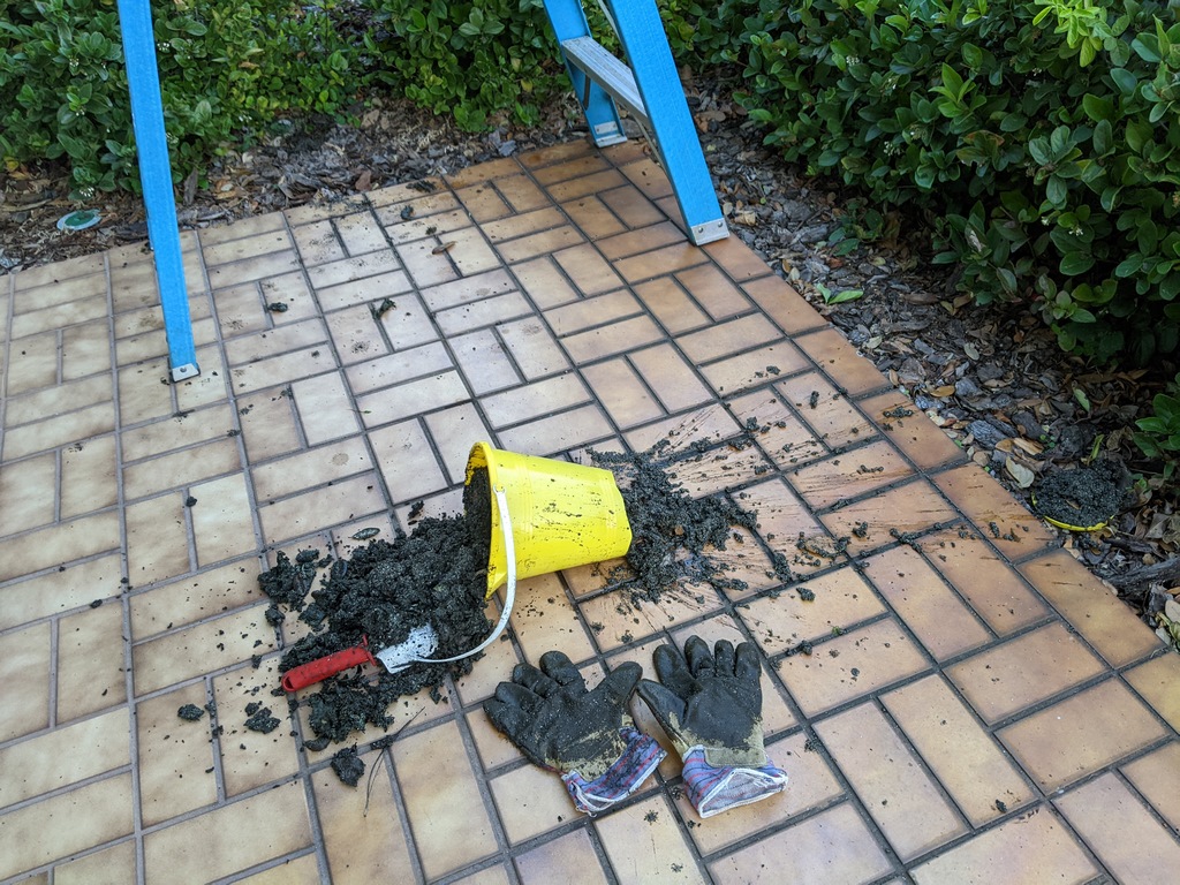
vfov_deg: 51.4
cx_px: 590
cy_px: 442
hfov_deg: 65.3
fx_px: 920
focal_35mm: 27
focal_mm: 4.44
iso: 63
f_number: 1.8
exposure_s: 1/165
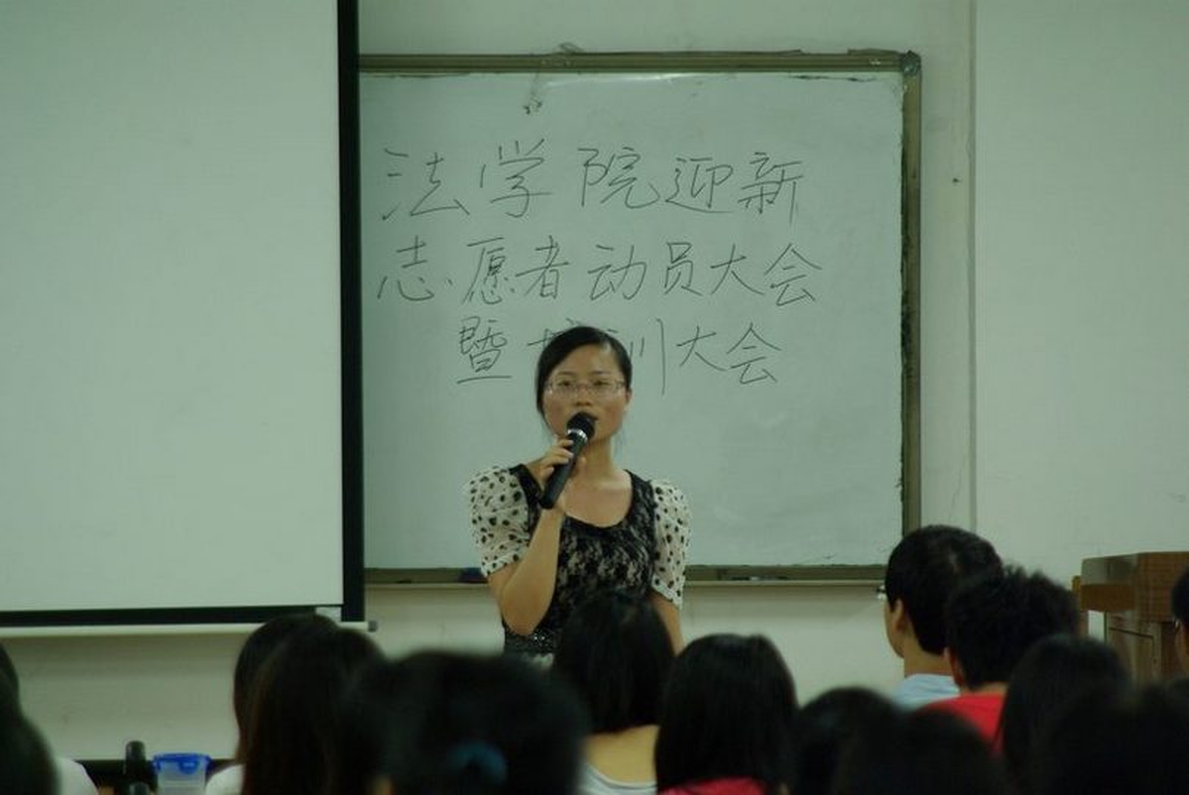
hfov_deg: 10.1
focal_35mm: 202
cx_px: 594
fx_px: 6695
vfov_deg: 6.8
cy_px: 398
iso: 400
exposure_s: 1/30
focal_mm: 135
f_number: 4
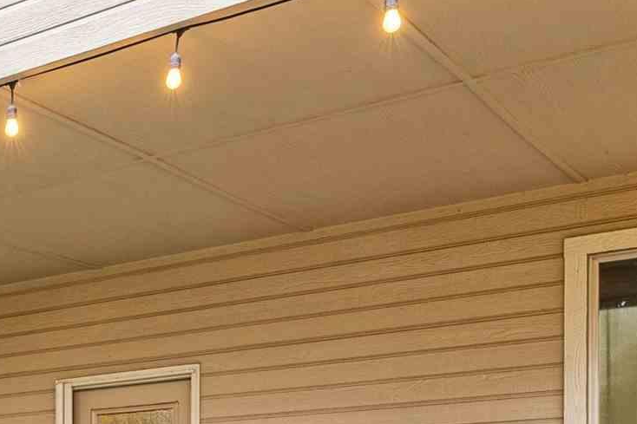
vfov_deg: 18.0
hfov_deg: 24.2
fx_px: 1244
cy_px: 565
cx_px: -246
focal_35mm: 70
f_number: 13
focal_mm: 16.8
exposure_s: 1/5
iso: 400
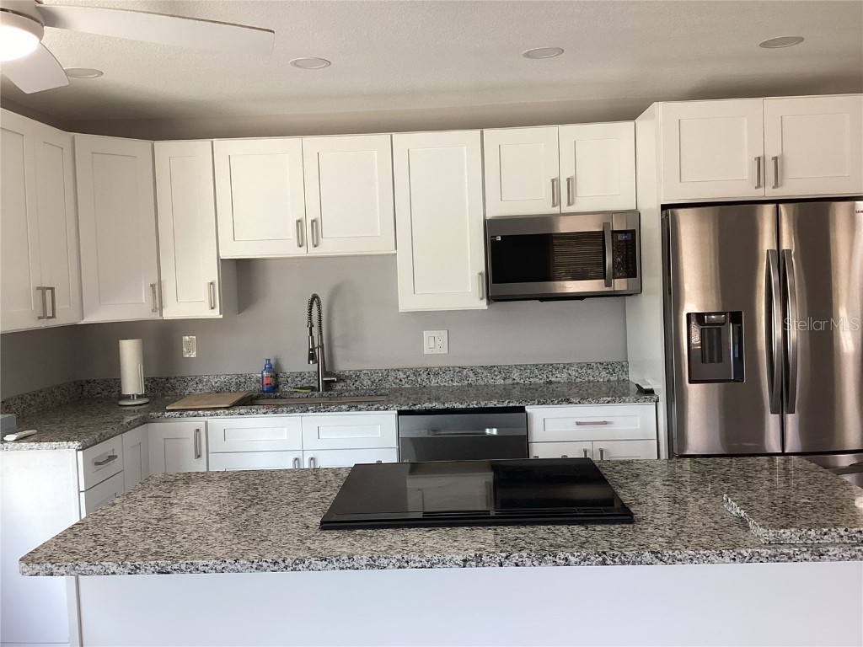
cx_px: 432
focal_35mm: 31
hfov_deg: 58.4
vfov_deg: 45.4
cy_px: 324
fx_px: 773
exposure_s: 1/60
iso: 80
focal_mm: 3.3
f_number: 2.4
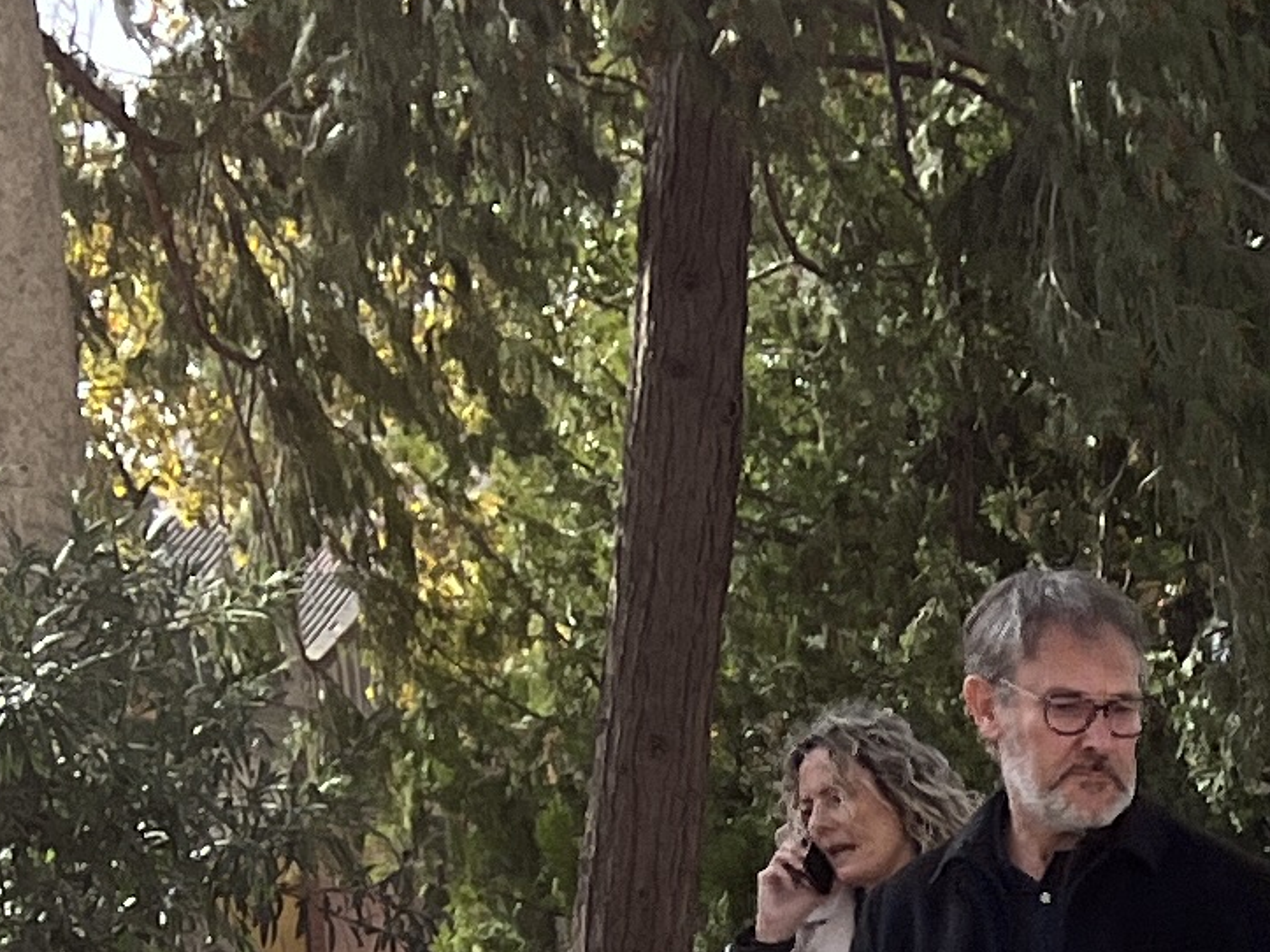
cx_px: 2029
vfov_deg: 9.0
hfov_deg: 12.8
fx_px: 5319
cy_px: 2408
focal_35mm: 145
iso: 50
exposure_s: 1/1477
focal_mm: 5.1
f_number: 1.6
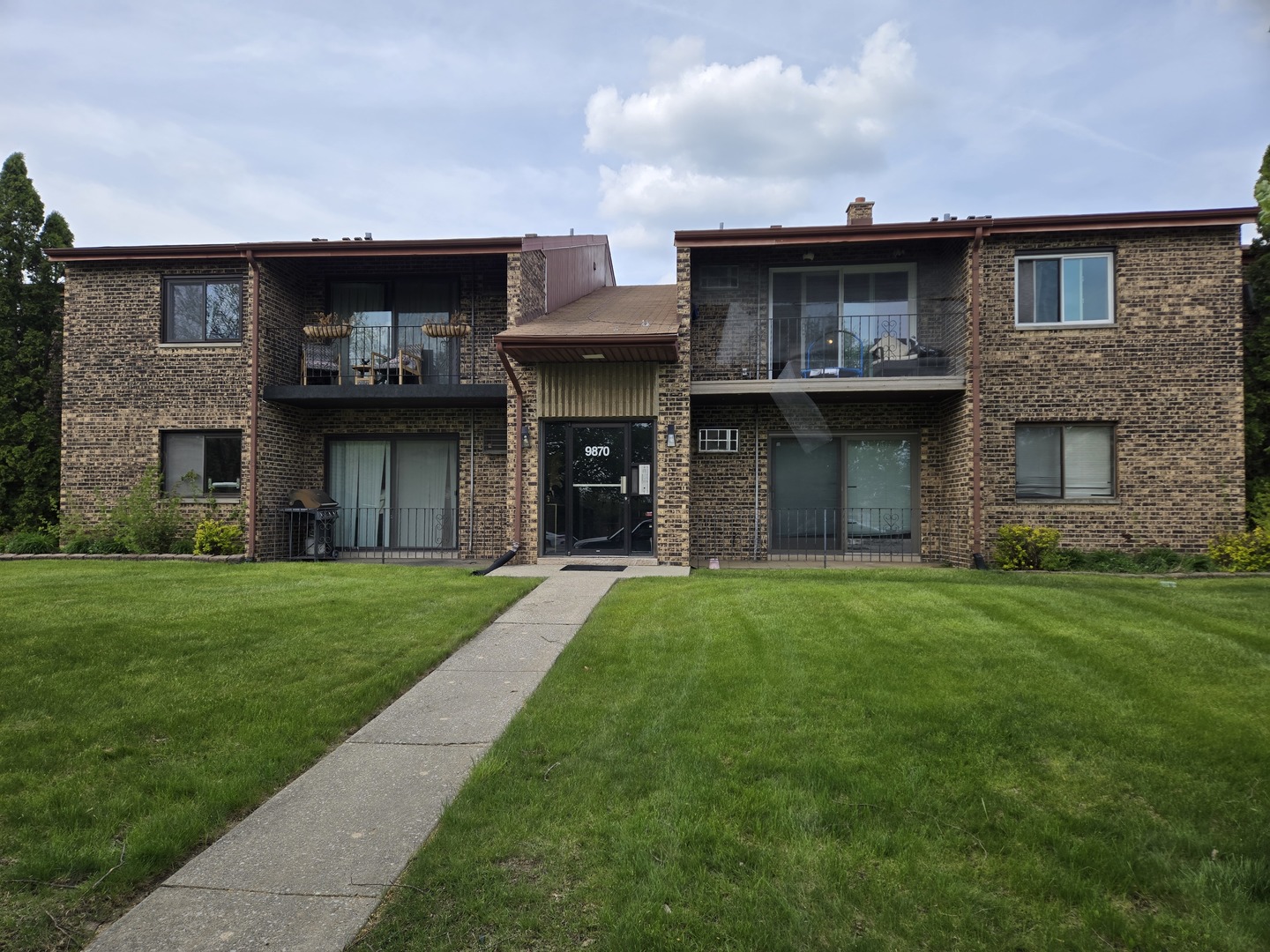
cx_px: 635
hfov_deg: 73.9
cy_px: 476
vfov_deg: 58.9
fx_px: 844
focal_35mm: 23
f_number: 1.8
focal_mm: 5.4
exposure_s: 1/1255
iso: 25
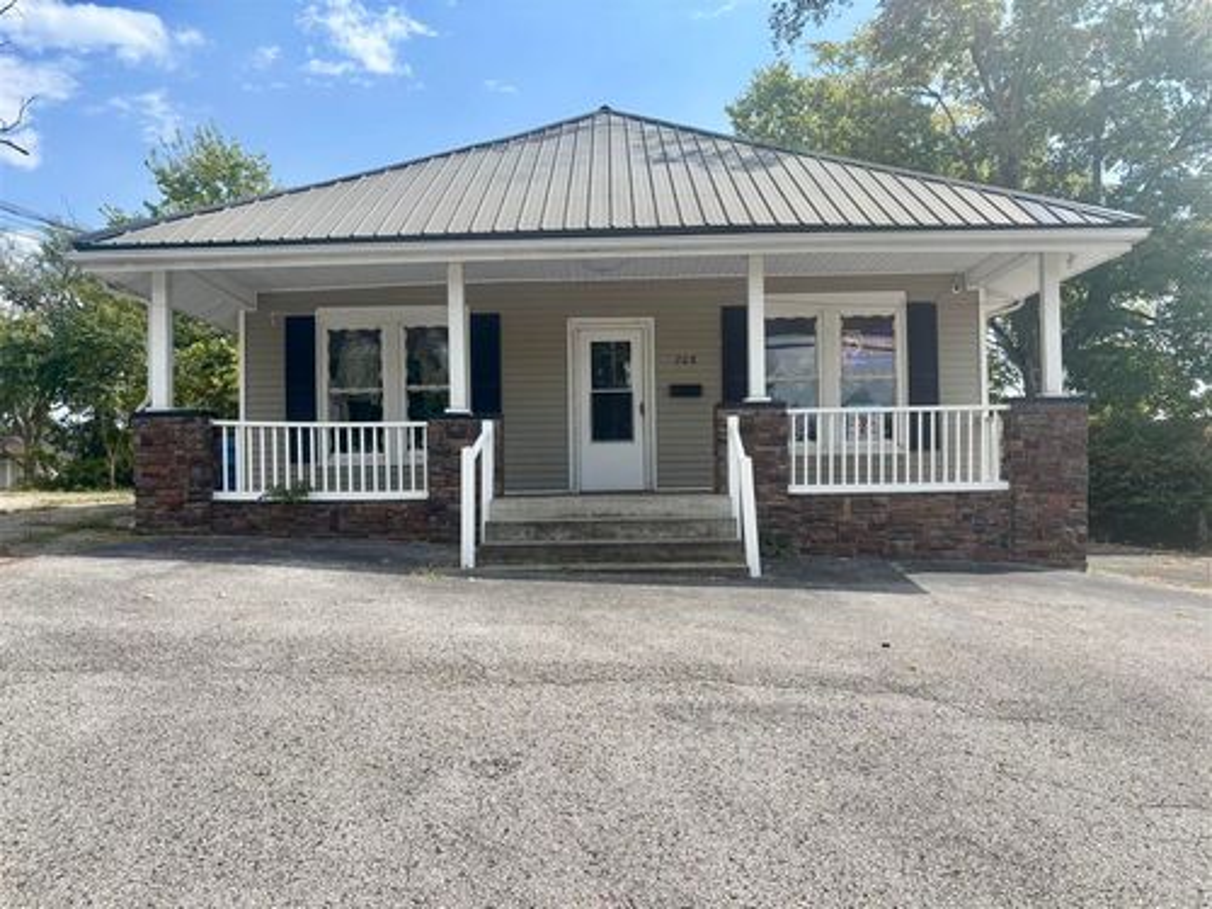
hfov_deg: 67.3
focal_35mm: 26
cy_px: 454
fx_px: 910
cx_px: 606
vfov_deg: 53.1
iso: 50
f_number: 1.6
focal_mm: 5.96
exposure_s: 1/3021
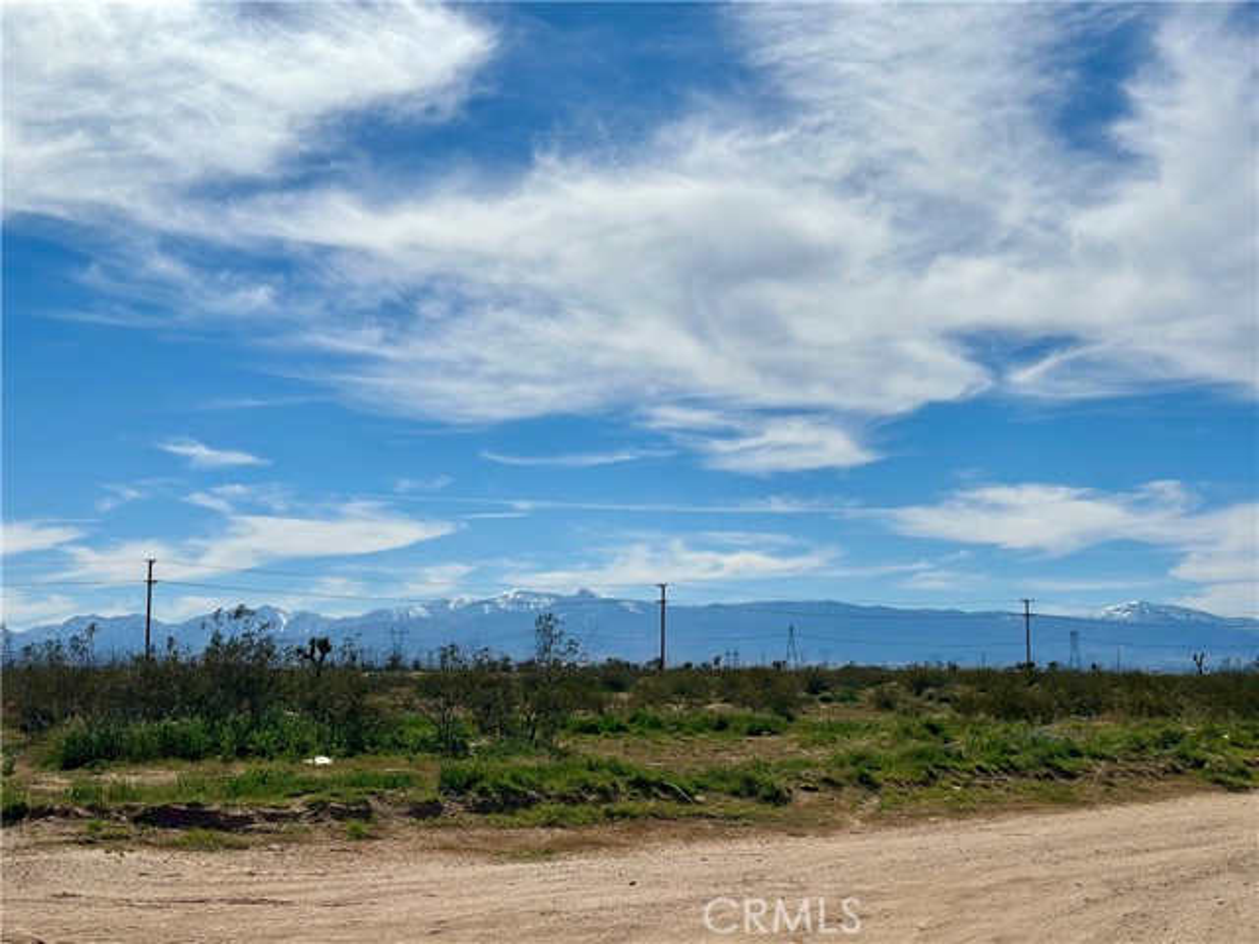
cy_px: 472
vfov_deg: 30.3
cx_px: 630
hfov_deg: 39.7
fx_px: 1746
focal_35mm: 48
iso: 80
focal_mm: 6.86
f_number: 1.78
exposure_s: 1/18868
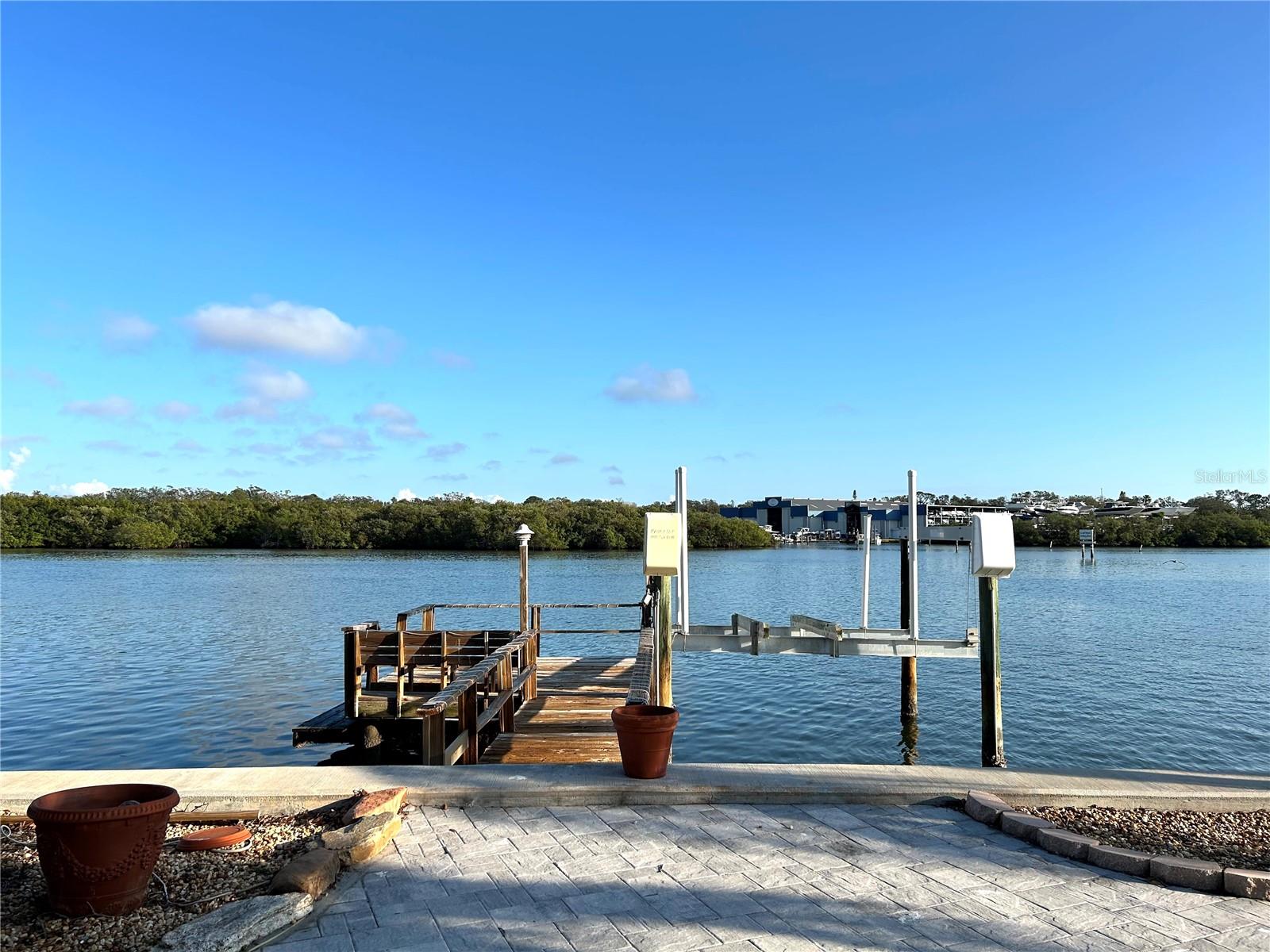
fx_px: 954
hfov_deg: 67.3
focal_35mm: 26
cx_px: 635
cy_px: 476
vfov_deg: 53.1
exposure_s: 1/3968
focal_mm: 5.7
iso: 50
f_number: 1.5
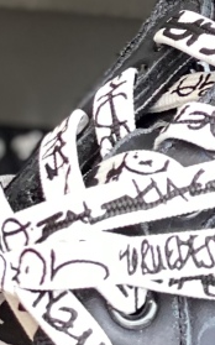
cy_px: -292
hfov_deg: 4.5
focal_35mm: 285
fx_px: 2676
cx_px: 403
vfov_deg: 7.2
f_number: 2
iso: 50
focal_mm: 6
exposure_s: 1/122
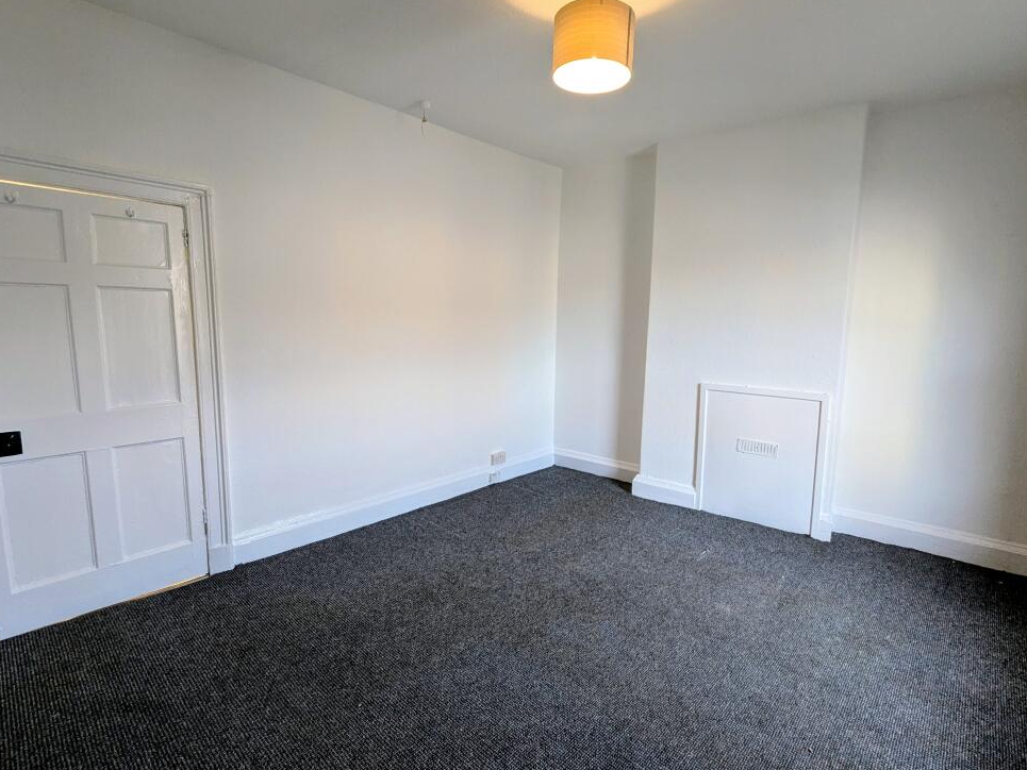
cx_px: 523
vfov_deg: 74.7
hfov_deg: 91.0
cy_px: 386
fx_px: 504
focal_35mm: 17
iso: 125
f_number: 2.2
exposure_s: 1/25
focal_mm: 2.35
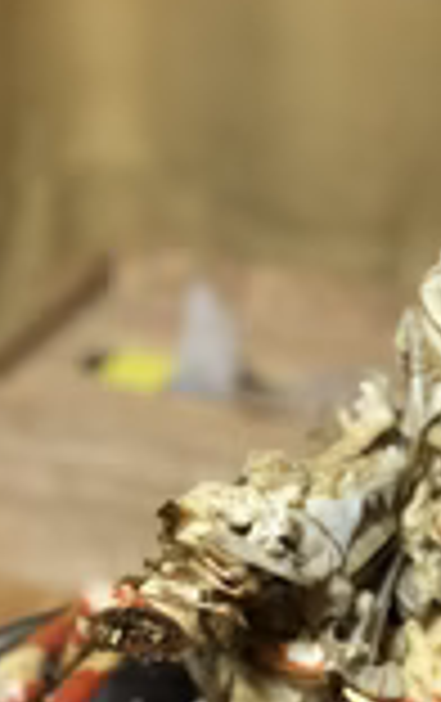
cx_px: 351
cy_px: 860
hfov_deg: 9.3
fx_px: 2701
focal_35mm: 141
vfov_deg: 14.3
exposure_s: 1/33
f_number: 2.4
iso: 125
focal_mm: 6
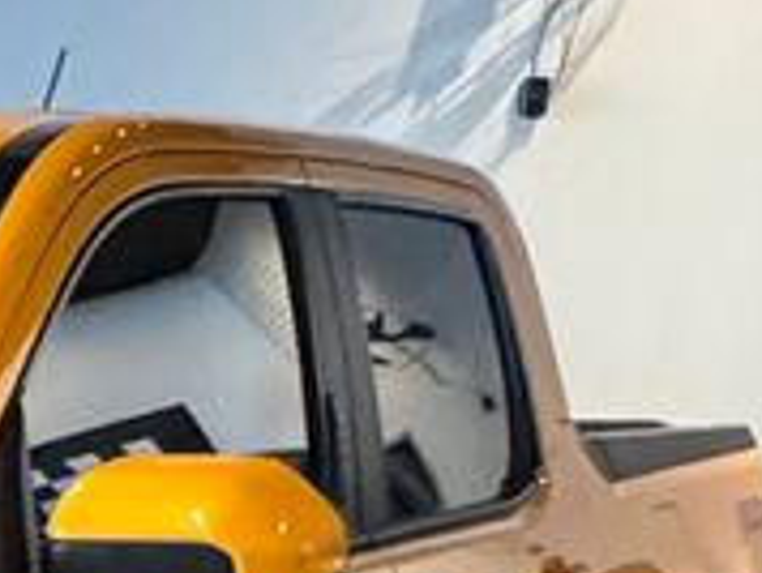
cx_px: -679
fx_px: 1653
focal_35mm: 75
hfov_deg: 18.8
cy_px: 945
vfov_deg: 17.1
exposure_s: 1/40
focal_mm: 2.22
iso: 1000
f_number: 2.2
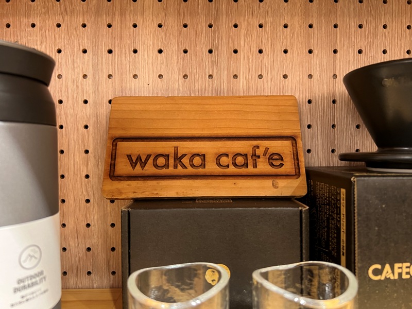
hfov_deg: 67.3
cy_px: 154
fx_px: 309
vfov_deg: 53.1
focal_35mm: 26
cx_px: 206
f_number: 1.5
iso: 320
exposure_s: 1/60
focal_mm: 5.7
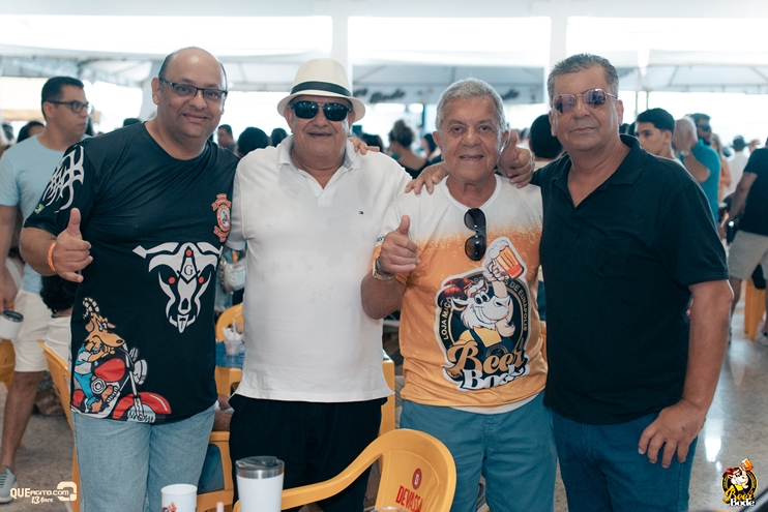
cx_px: 384
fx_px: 1120
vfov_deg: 25.8
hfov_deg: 37.8
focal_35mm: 52
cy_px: 256
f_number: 2.5
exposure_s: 1/640
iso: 2000
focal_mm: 35
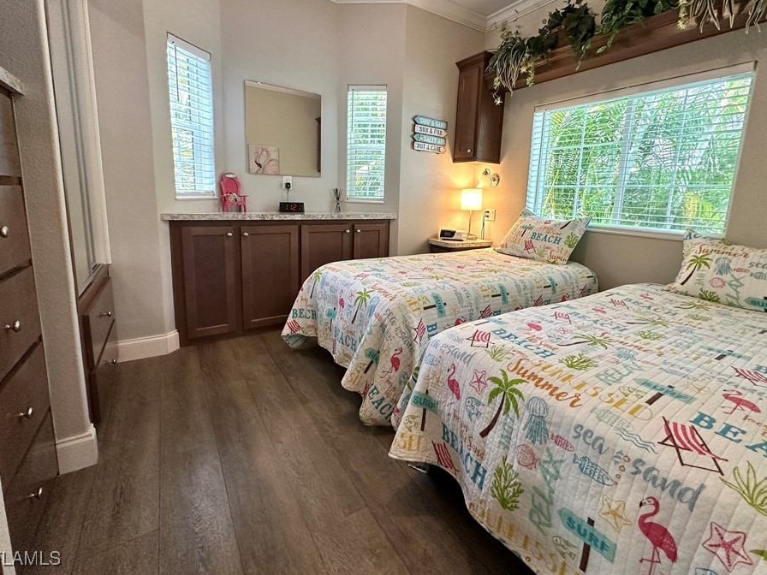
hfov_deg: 94.5
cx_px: 395
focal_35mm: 16
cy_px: 249
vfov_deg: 77.7
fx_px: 355
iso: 250
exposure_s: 1/120
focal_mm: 2.22
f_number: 2.2
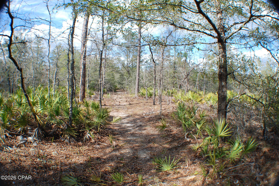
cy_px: 93
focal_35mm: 36
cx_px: 140
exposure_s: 1/250
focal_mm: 24
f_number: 8
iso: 250
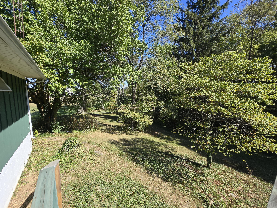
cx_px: 138
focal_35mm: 13
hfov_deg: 106.2
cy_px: 104
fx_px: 104
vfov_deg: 89.9
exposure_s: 1/1189
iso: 50
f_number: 2.2
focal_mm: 2.2
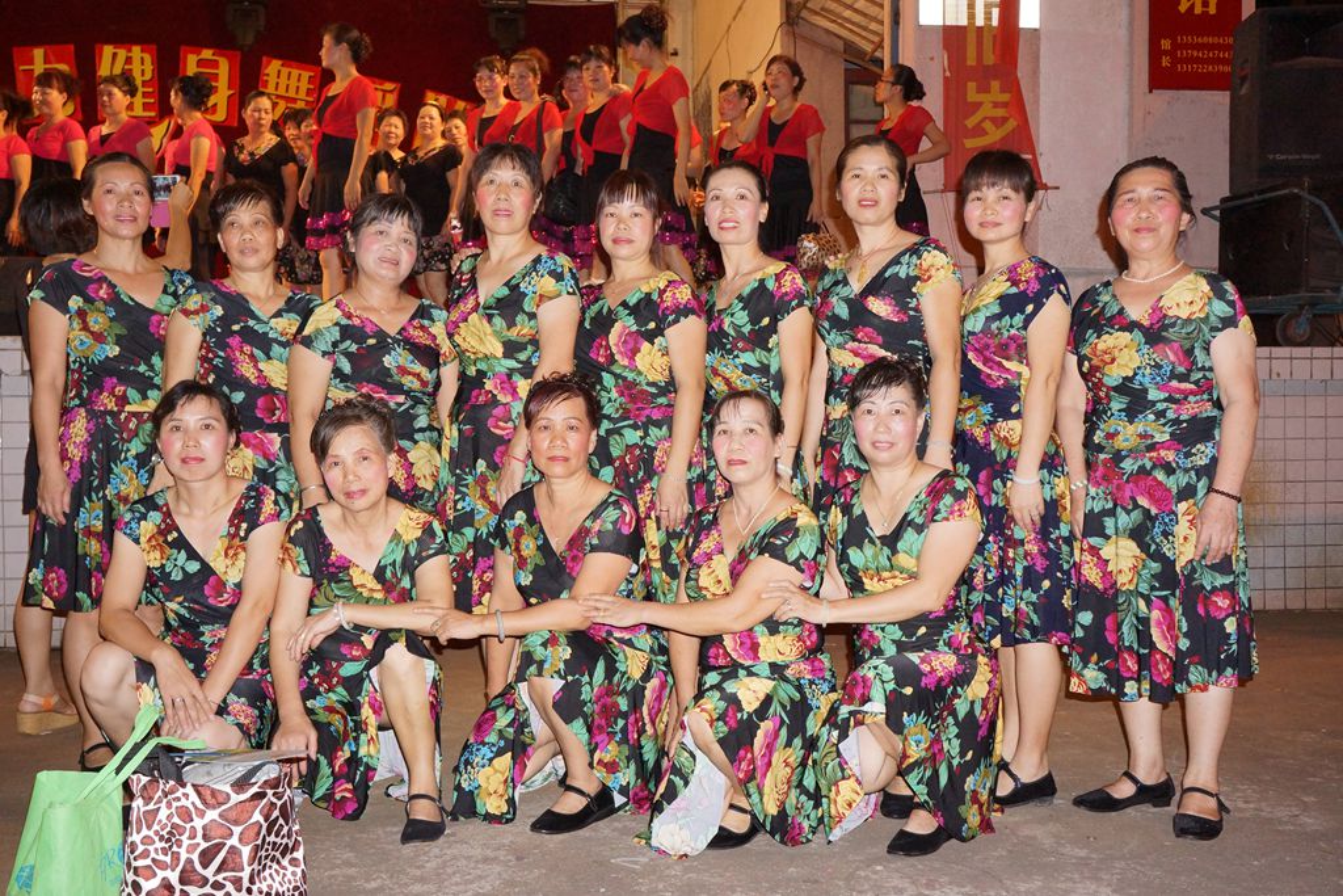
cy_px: 448
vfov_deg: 38.9
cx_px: 672
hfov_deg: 55.8
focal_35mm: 34
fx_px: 1268
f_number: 6.3
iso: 1600
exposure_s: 1/100
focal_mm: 23
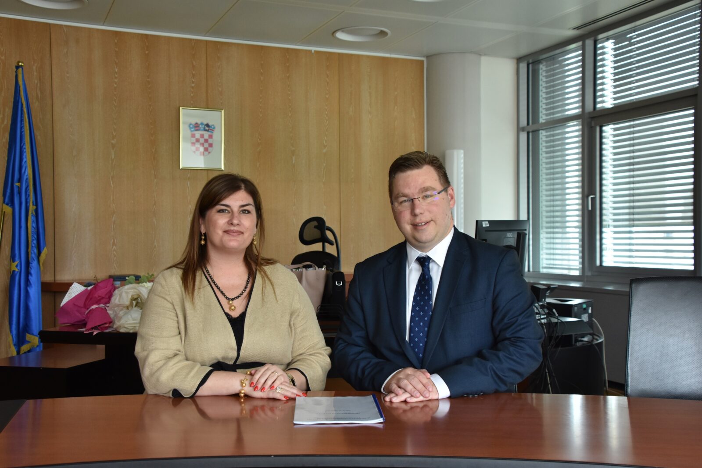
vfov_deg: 31.9
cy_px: 234
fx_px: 819
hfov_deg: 46.4
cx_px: 351
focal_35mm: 42
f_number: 5.6
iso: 800
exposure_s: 1/125
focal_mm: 28
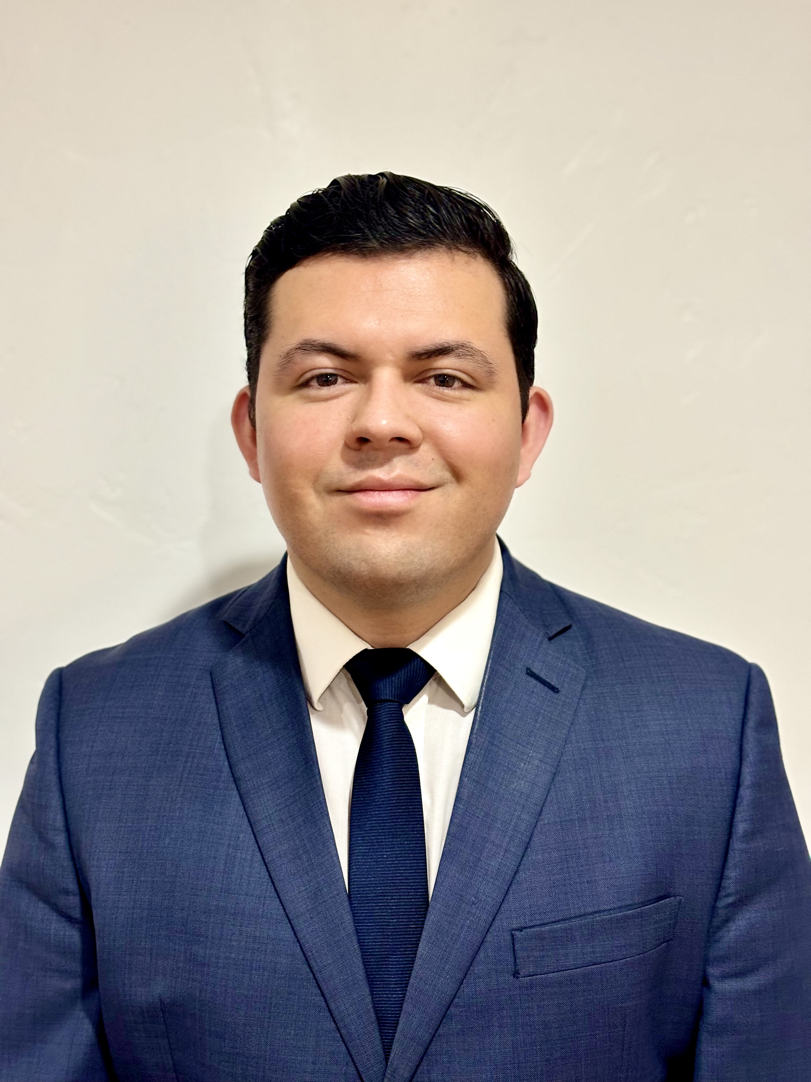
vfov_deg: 36.8
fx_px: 1624
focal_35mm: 52
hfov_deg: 28.0
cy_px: 541
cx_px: 406
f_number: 1.6
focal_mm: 5.96
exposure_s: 1/40
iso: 200
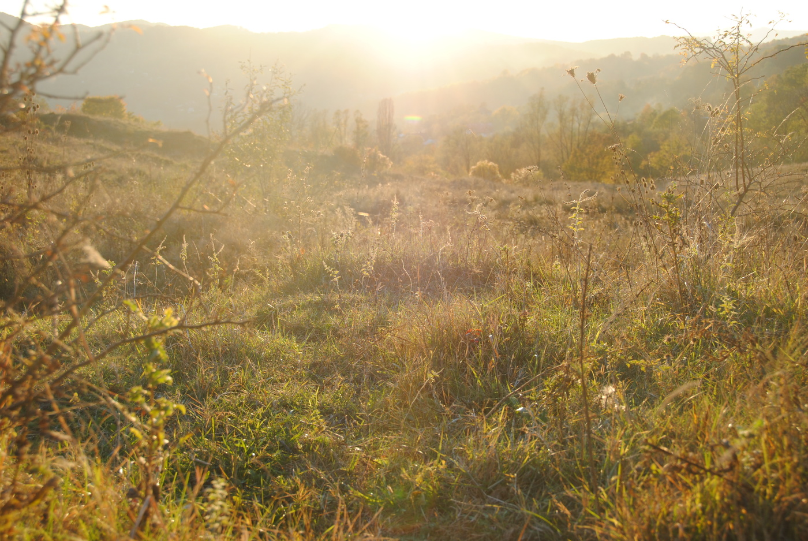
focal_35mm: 51
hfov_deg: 38.8
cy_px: 270
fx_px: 1146
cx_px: 404
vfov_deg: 26.6
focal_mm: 34
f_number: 5.6
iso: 100
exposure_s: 1/125
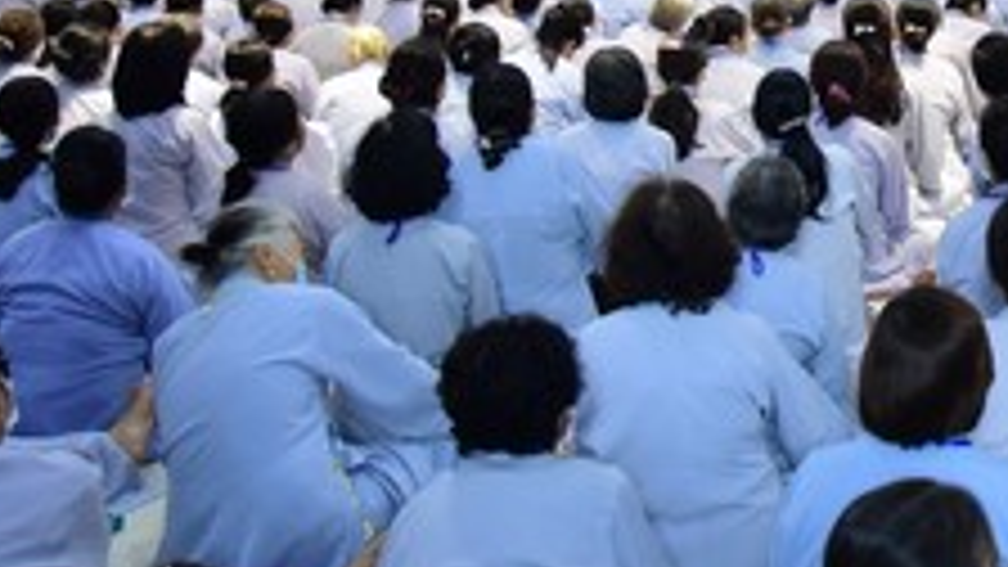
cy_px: -76
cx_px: 1174
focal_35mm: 73
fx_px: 1951
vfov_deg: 16.0
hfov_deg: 26.2
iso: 3200
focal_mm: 24
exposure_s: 1/40
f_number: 8
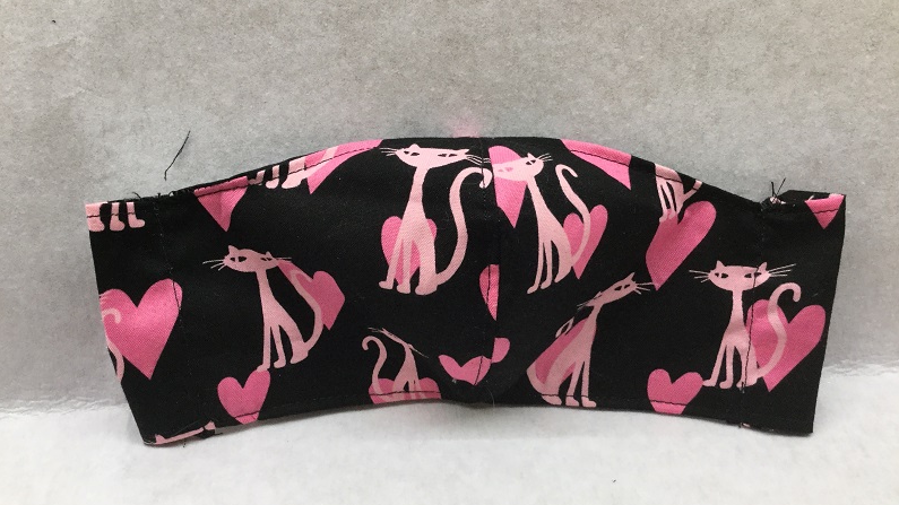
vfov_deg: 34.5
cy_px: 301
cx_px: 448
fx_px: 810
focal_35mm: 34
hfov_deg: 58.0
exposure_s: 1/30
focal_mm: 3.3
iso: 40
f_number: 2.4
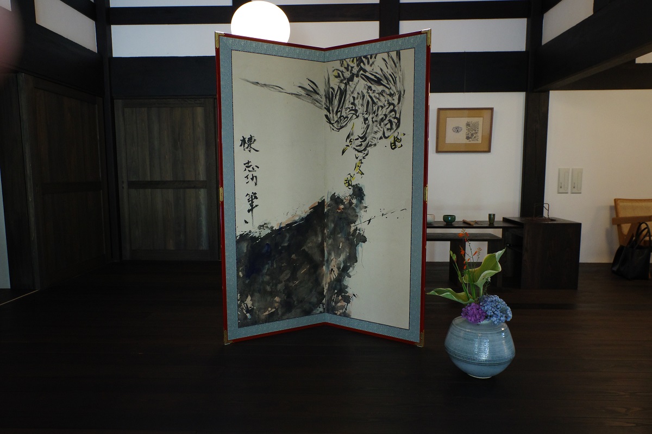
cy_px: 217
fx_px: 417
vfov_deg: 55.1
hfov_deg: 76.1
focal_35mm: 23
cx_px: 326
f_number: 8
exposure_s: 1/30
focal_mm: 15
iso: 3200
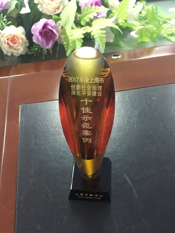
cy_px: 116
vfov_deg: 61.7
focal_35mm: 29
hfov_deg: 48.2
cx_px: 88
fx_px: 195
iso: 500
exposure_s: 1/17
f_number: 2.2
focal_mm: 4.15
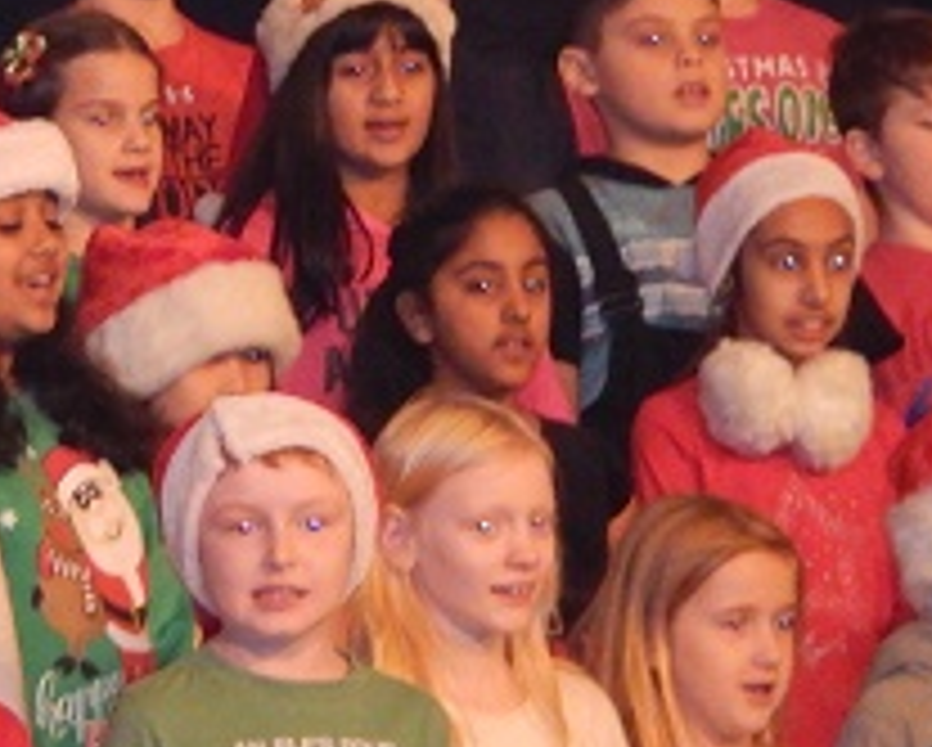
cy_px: -11
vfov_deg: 4.7
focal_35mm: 330
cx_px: -41
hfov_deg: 5.8
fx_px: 9111
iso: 1600
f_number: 4.8
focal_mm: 25
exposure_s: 1/30
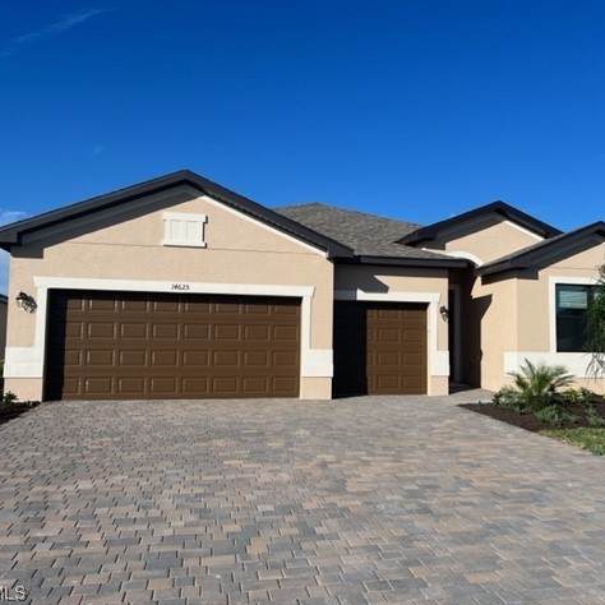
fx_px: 613
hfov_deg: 52.2
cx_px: 357
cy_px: 304
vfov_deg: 52.5
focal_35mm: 31
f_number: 1.6
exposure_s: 1/5319
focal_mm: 5.1
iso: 50
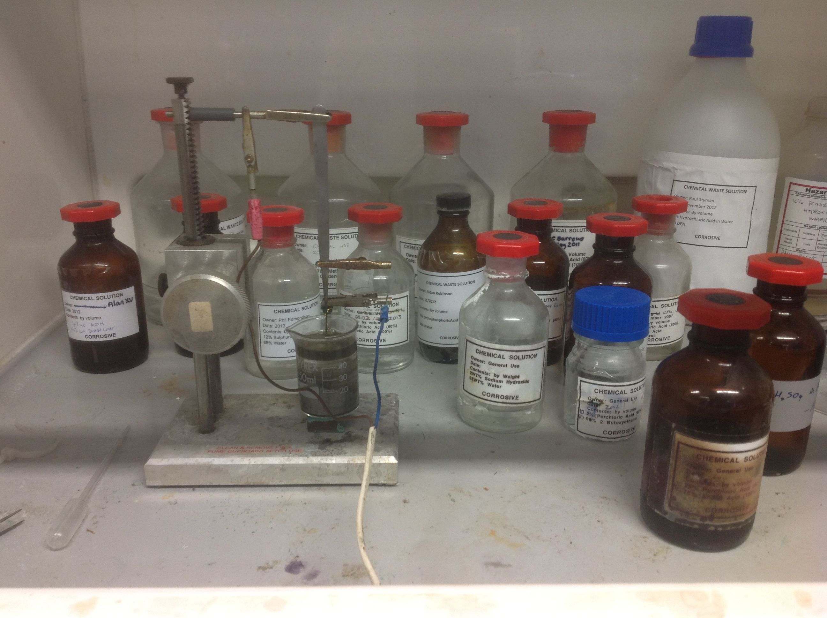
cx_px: 414
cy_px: 309
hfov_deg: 52.7
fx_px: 835
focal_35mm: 35
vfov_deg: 40.6
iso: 64
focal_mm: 4.28
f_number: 2.4
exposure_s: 1/17
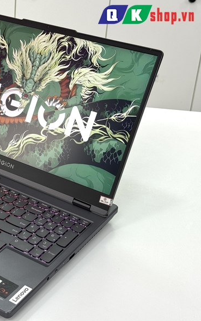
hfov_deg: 18.3
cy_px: 159
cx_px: -6
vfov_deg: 29.8
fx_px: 604
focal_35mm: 69
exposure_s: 1/100
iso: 50
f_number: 1.78
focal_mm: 6.76
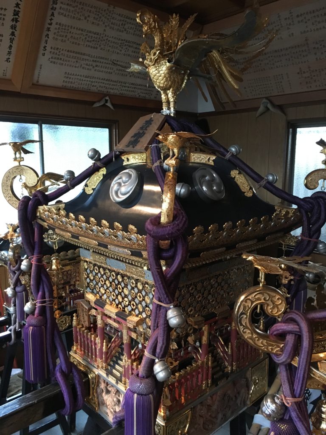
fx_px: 364
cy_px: 218
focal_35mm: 29
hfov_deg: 48.2
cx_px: 163
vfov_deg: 61.7
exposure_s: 1/30
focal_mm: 4.15
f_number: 2.2
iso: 200
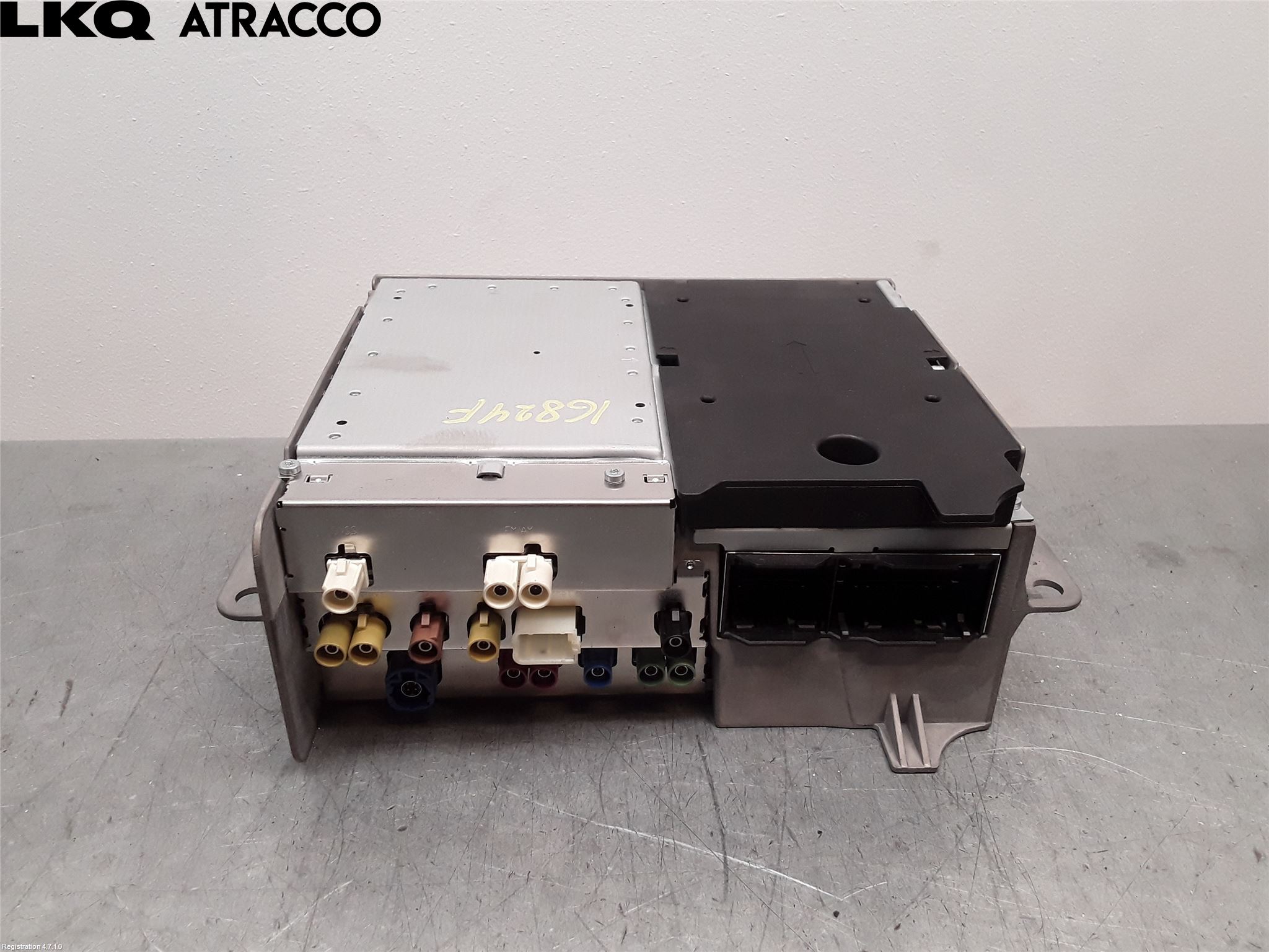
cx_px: 634
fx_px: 1026
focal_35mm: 28
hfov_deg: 63.4
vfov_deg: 49.7
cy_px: 476
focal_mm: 2.91
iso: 100
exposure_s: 1/129
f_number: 1.9
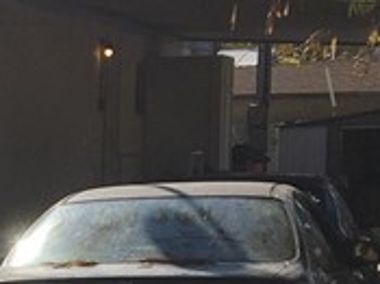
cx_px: -400
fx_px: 1865
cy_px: 399
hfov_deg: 10.6
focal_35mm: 170
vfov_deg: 8.6
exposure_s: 1/2404
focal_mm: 4.15
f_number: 2.2
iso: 25
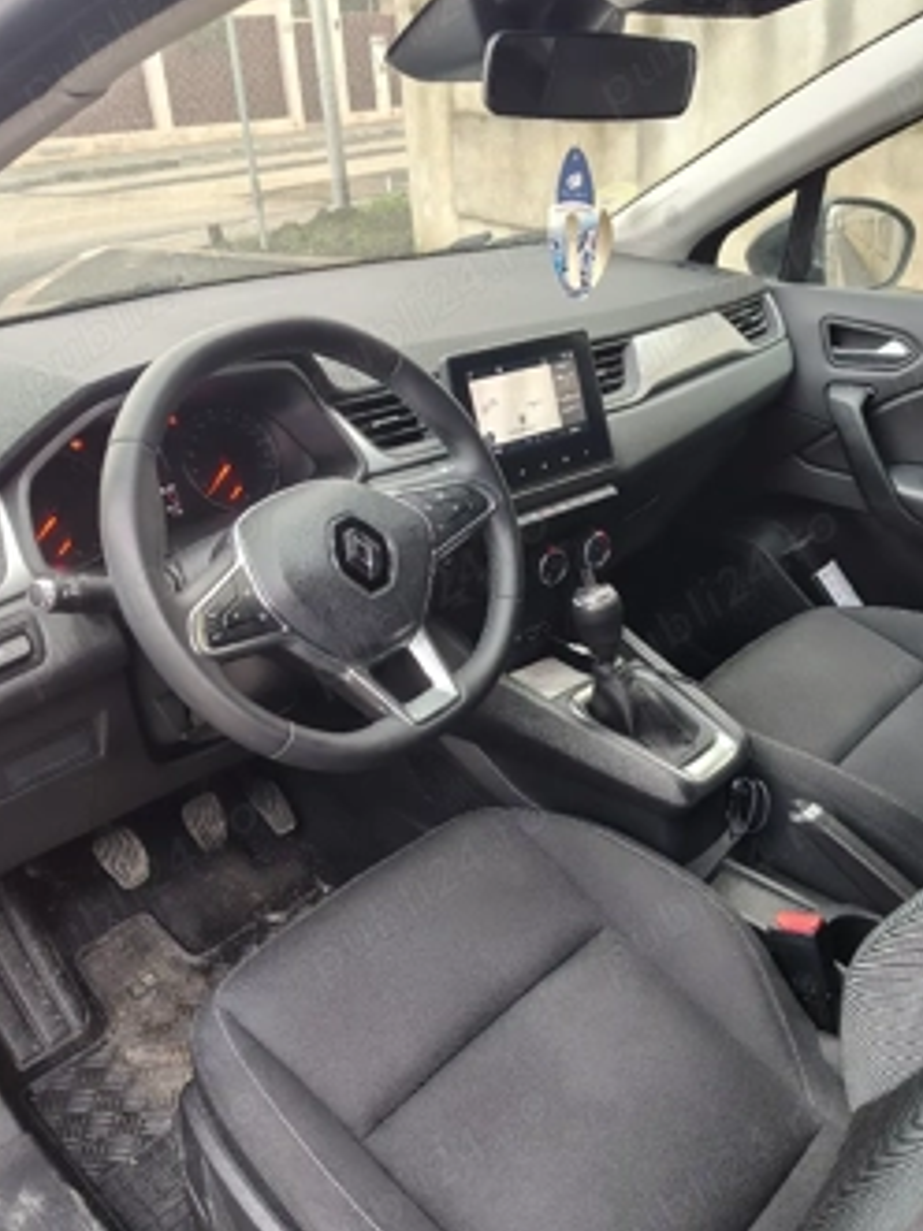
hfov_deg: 48.1
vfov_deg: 61.7
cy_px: 643
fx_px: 1032
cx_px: 502
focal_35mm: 29
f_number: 1.8
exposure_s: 1/100
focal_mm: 5.56
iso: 1141
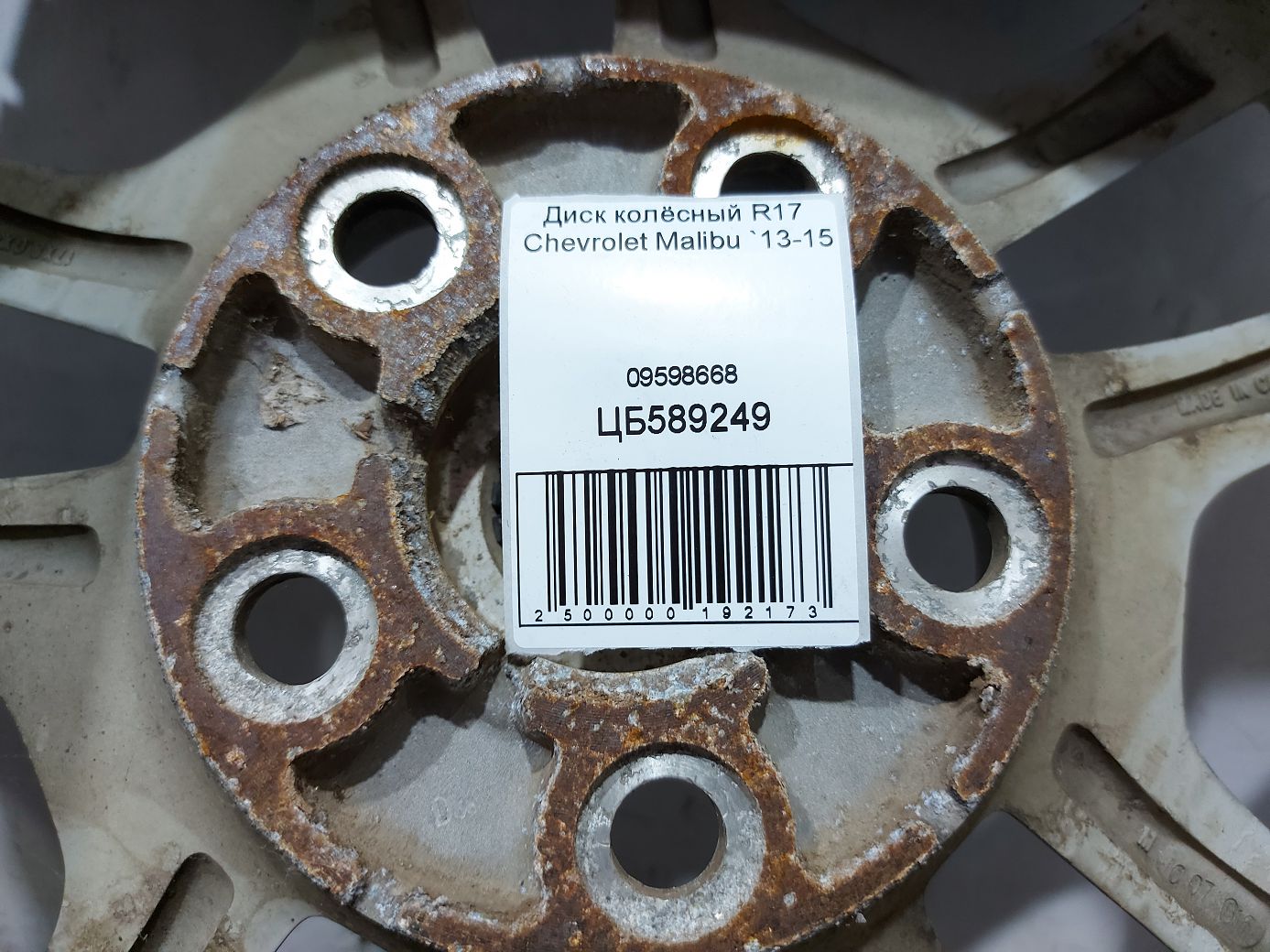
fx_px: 880
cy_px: 476
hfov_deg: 71.6
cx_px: 635
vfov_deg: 56.8
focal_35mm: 24
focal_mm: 5.23
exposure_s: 1/50
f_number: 1.8
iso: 160
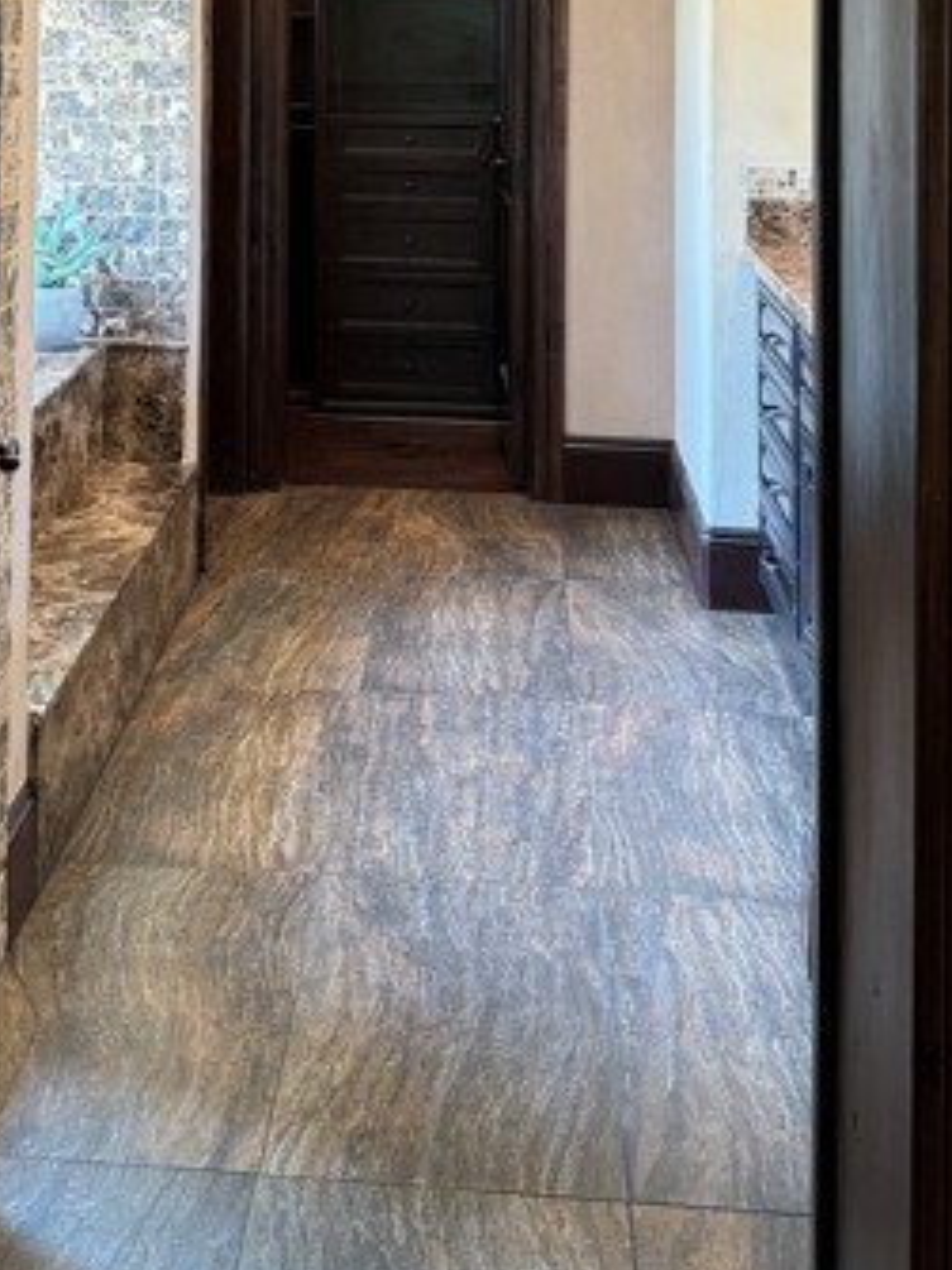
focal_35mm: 55
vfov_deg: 31.8
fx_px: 2018
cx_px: 284
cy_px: -45
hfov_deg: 26.3
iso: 250
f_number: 1.78
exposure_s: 1/60
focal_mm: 6.76
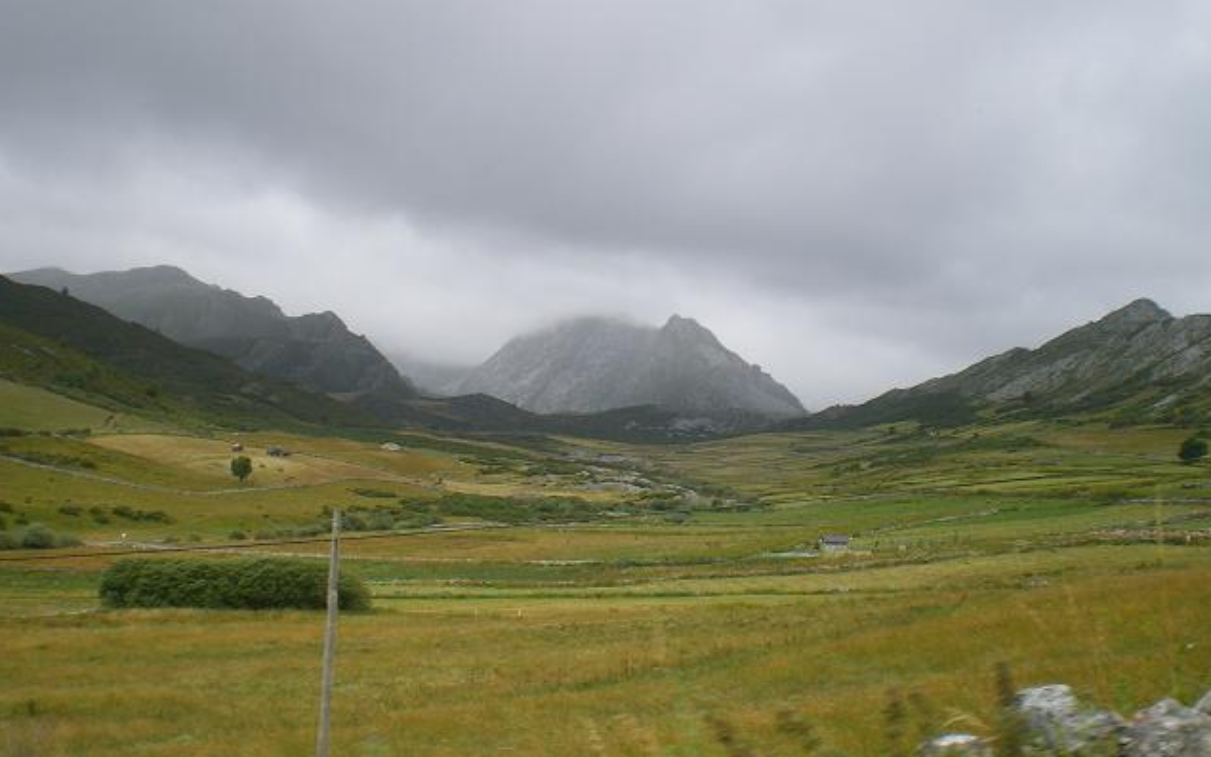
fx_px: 1551
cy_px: 423
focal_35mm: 47
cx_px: 605
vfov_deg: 27.4
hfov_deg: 42.6
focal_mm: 7.4
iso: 64
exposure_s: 1/250
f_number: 4.9
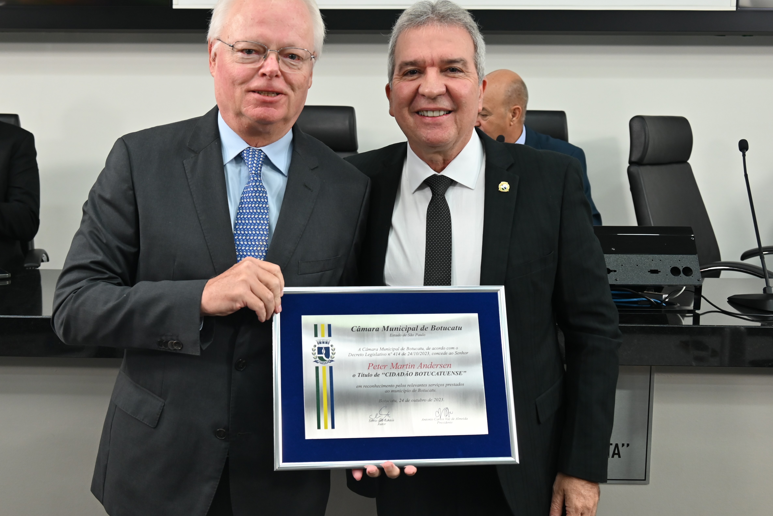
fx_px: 916
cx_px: 303
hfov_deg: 45.5
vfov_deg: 31.4
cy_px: 230
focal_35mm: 43
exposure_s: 1/125
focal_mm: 33.5
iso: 1100
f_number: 4.8
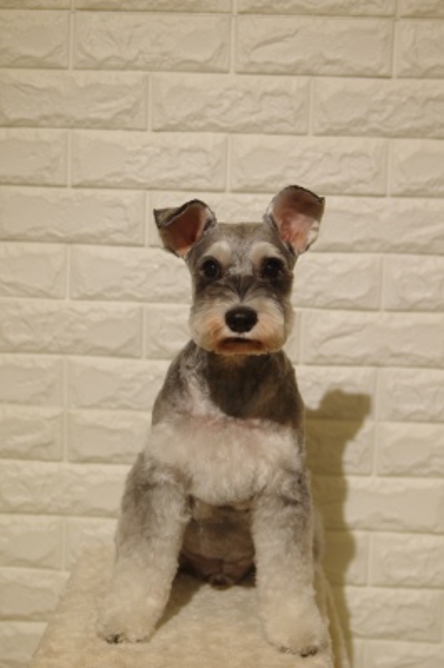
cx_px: 222
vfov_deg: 27.0
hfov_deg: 18.2
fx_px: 1390
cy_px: 334
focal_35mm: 75
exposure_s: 1/160
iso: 320
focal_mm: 50
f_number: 3.5
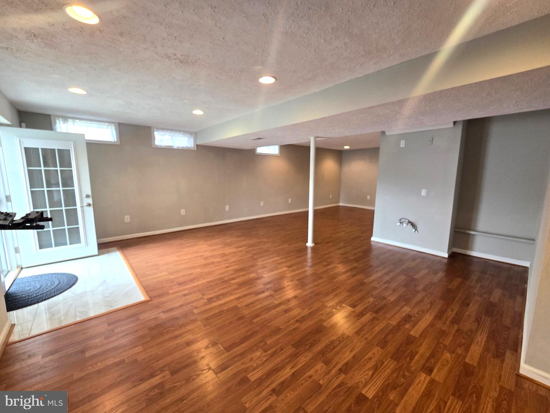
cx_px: 275
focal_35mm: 13
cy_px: 206
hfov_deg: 106.2
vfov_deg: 89.9
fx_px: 207
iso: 125
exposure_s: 1/60
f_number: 2.2
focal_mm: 2.2
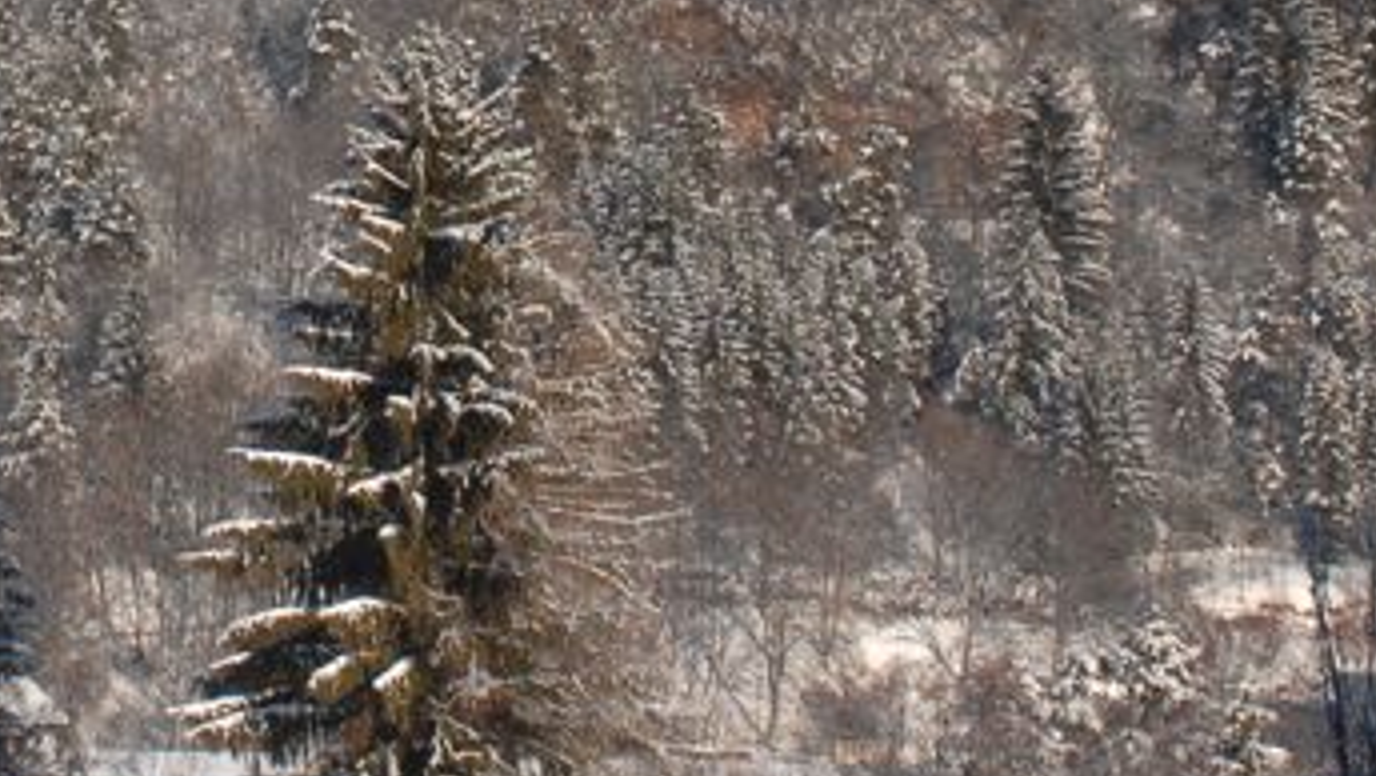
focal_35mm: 181
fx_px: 6606
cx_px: 20
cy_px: -416
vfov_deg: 6.6
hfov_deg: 11.8
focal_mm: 31
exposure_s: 1/160
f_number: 11
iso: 100
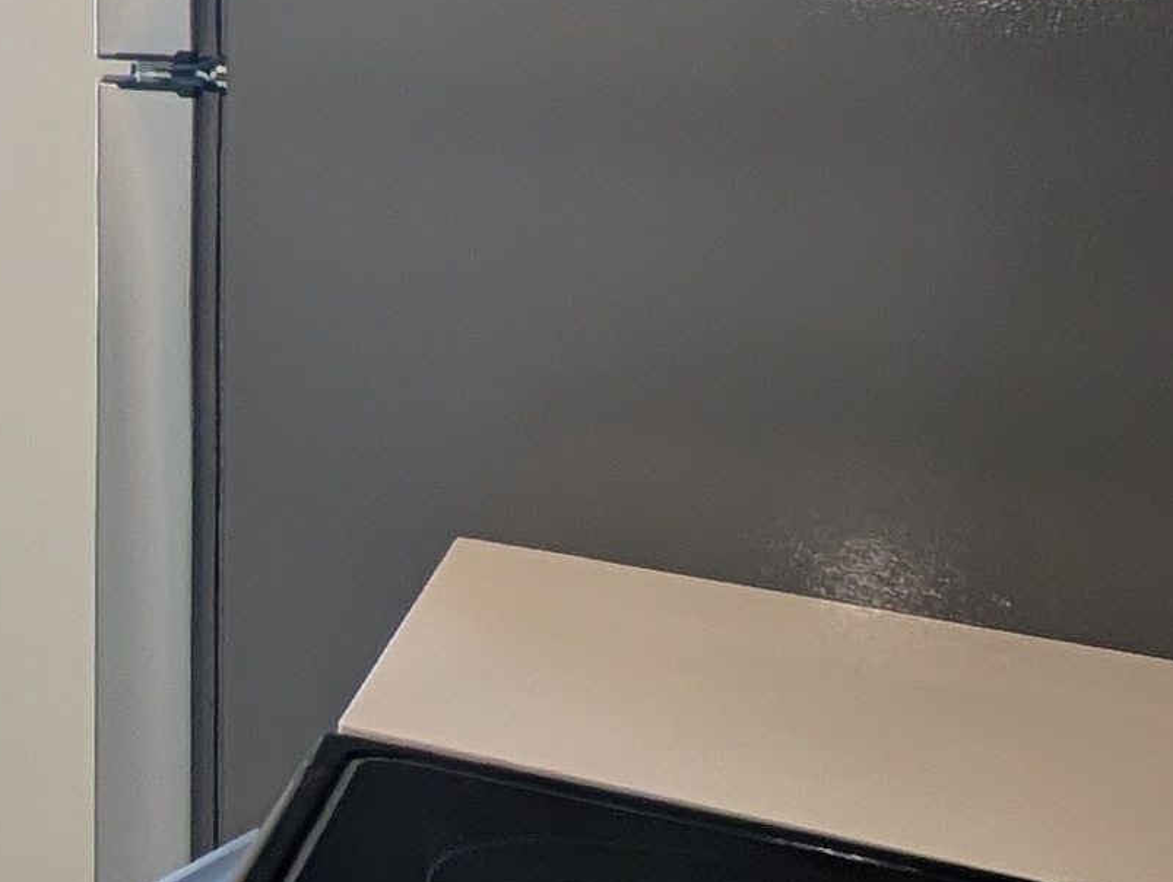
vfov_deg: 22.6
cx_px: -1459
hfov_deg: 16.6
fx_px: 2069
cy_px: -114
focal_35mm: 61
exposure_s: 1/120
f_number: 1.95
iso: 47
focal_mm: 2.23
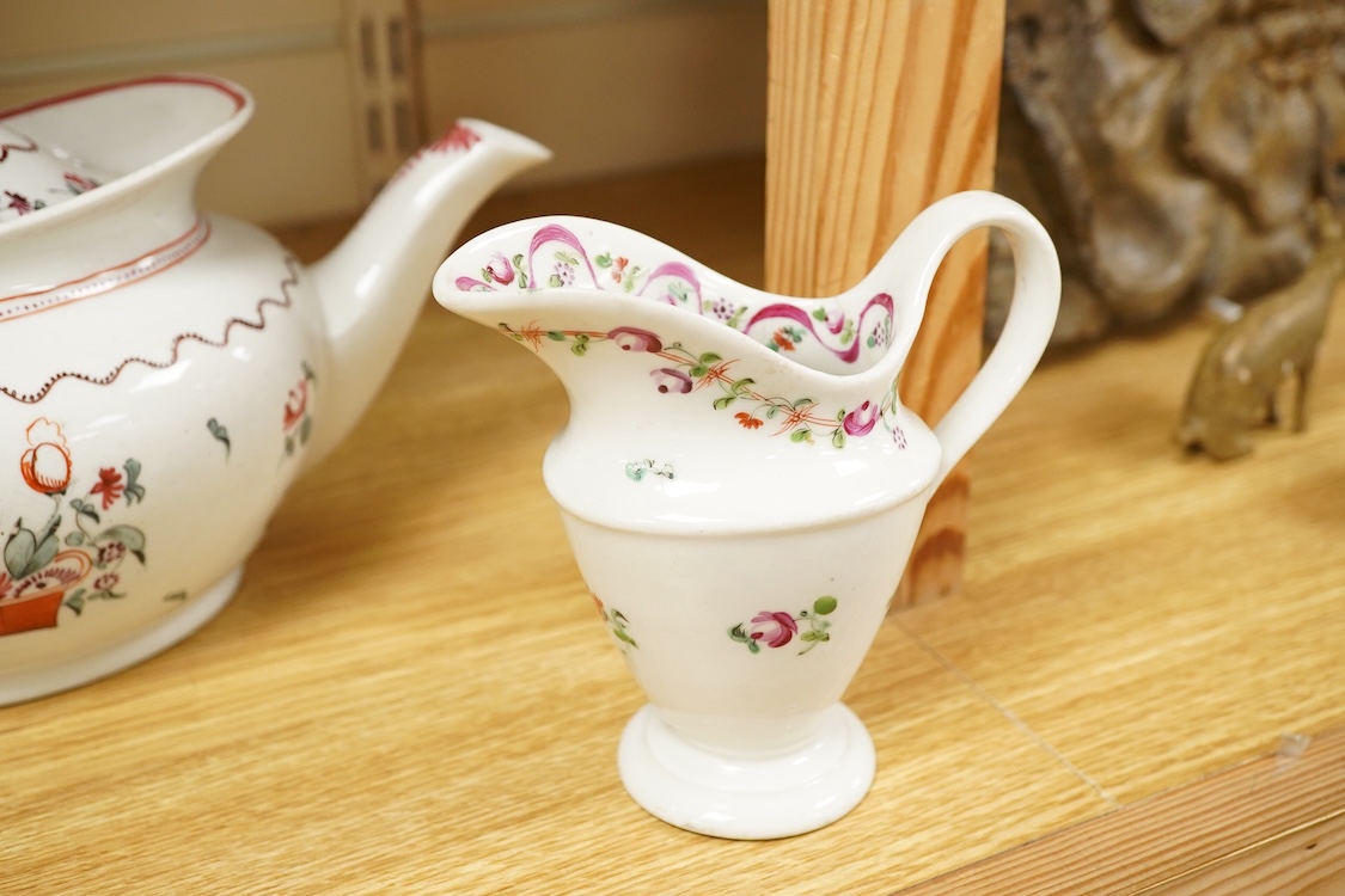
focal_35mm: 45
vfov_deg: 29.9
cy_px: 448
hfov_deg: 43.6
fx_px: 1681
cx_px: 672
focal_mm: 30
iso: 2000
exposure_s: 1/125
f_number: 8
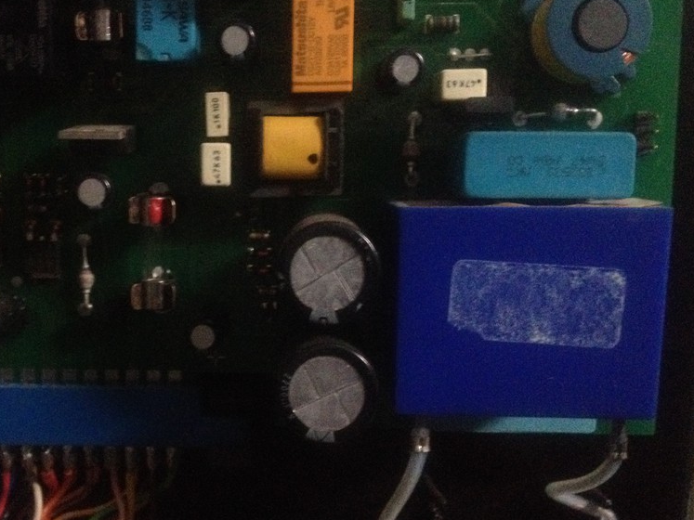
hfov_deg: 39.2
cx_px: 229
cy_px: 305
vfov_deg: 30.2
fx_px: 962
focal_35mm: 48
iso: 800
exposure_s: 1/15
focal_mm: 4.28
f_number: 2.4
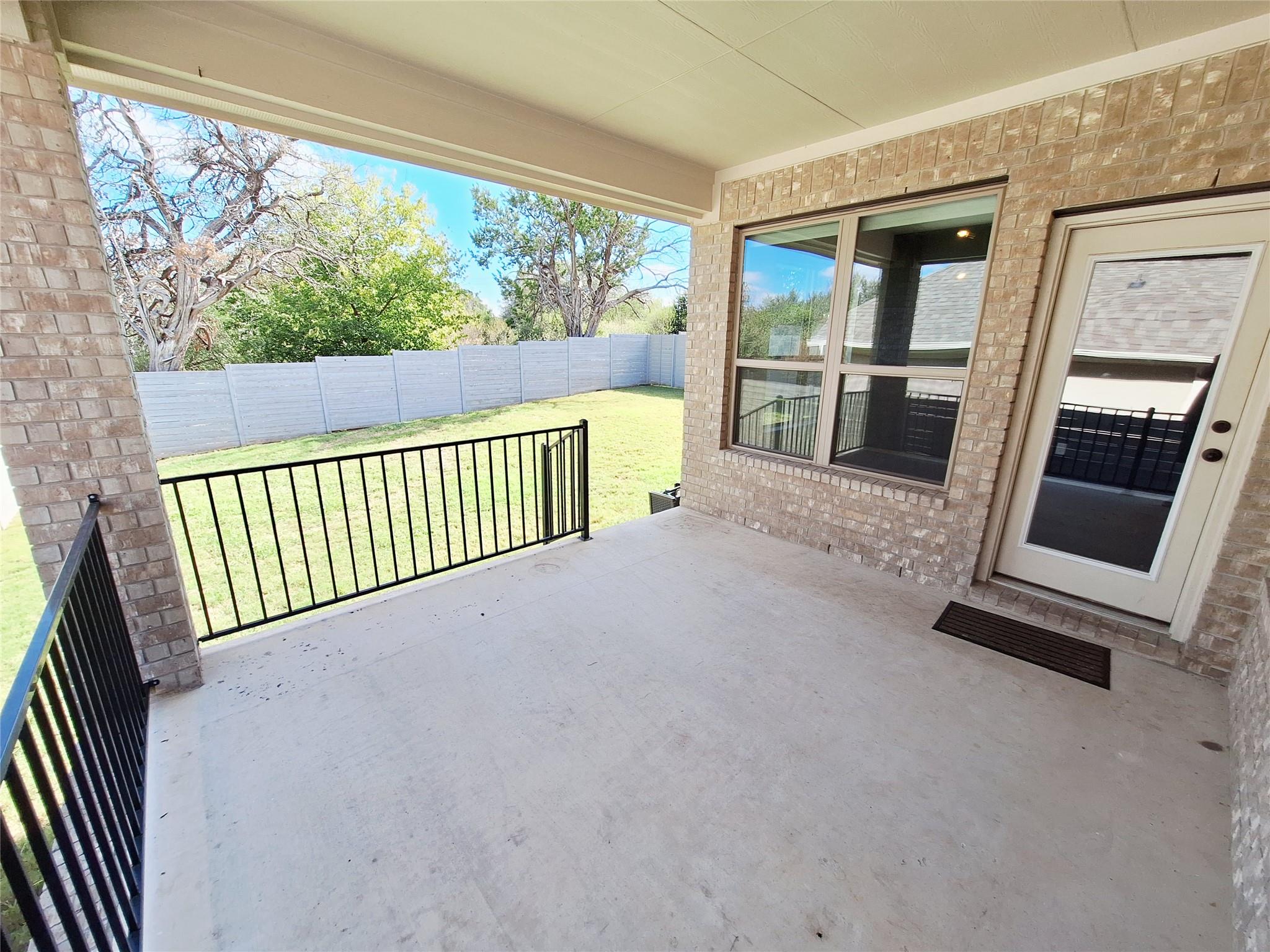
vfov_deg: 89.9
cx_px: 635
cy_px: 476
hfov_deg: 106.2
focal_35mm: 13
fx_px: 477
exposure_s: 1/472
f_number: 2.2
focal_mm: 1.74
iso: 40
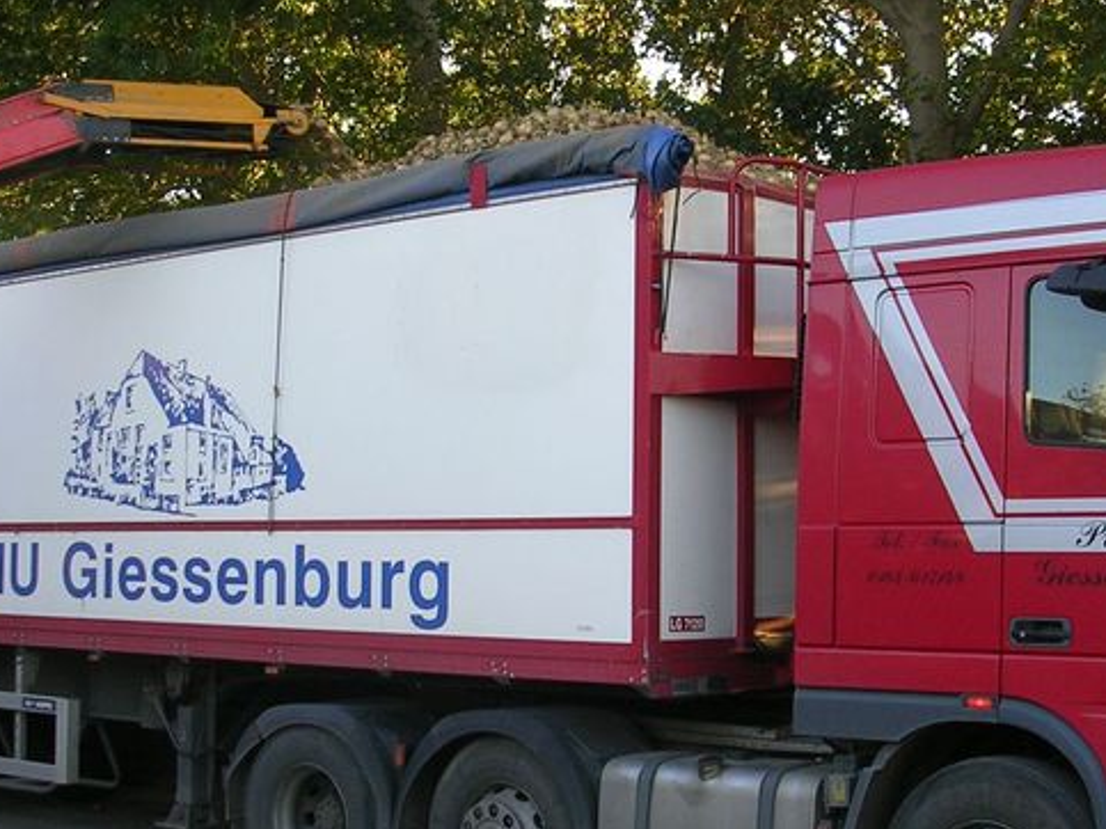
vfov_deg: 23.3
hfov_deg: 30.7
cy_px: 463
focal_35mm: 63
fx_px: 2012
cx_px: 588
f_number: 2.8
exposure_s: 1/92.2
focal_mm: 5.8
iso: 50
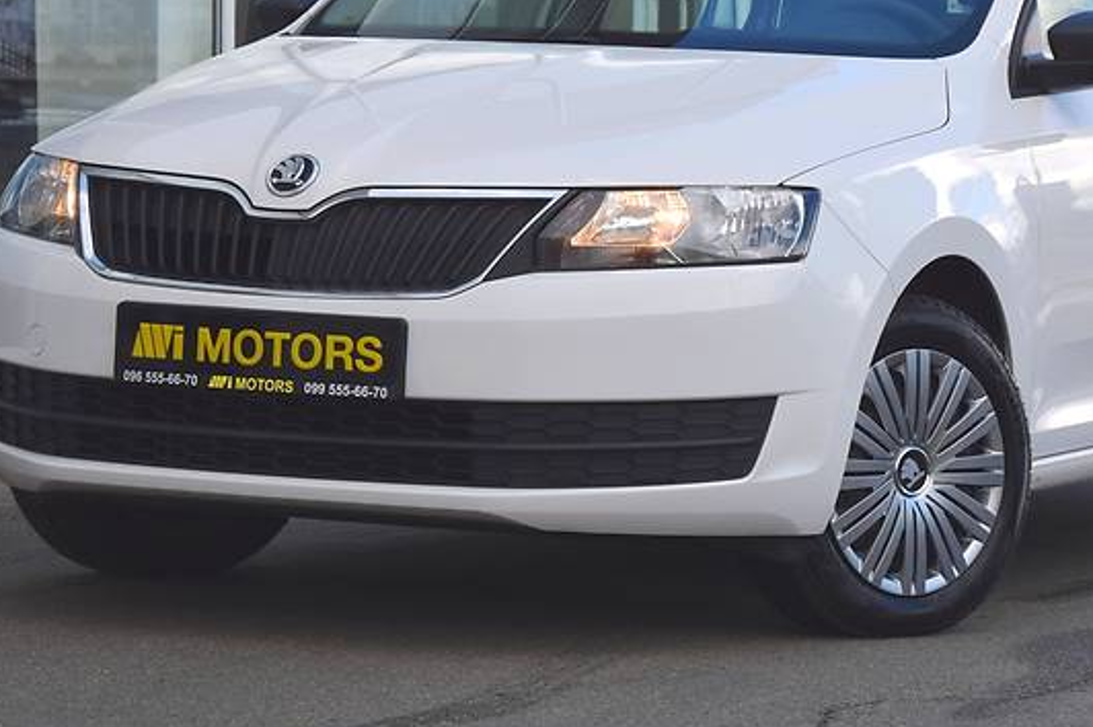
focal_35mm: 149
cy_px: 213
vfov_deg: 9.2
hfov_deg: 13.8
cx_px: 709
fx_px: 4521
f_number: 8
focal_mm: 66
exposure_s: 1/250
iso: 250
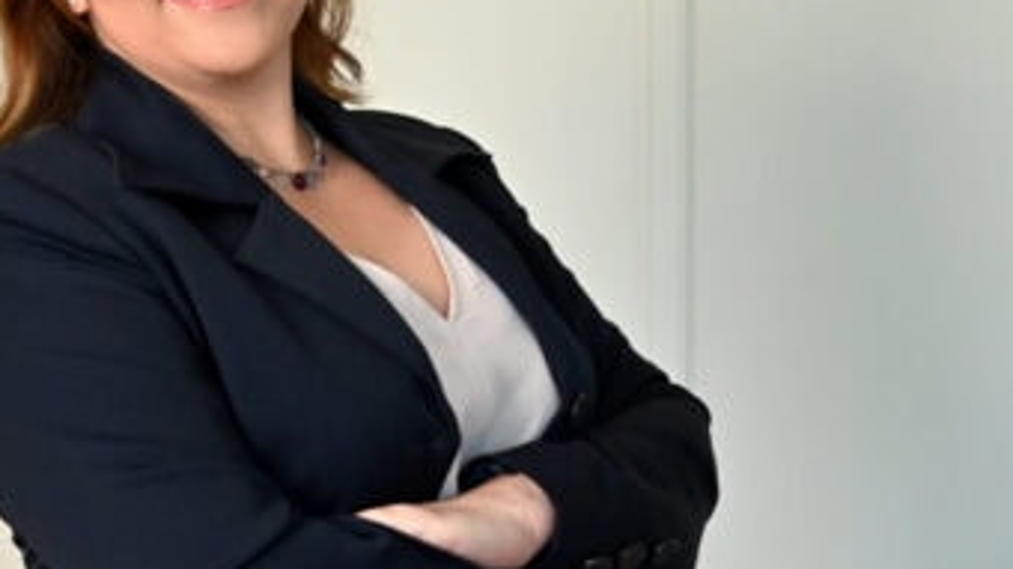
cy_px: 393
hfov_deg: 19.4
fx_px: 2959
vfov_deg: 11.0
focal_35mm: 110
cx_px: 352
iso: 720
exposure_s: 1/200
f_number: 2.8
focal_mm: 31
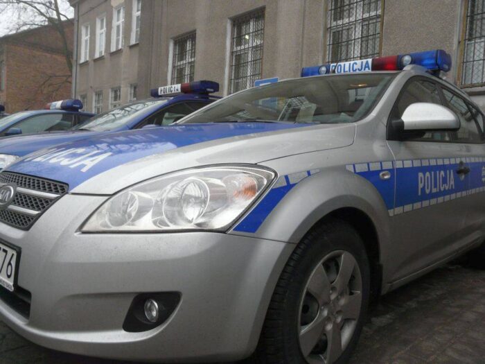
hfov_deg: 63.4
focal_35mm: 28
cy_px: 182
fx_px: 392
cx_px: 242
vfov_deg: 49.7
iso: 200
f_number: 3.2
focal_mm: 4.6
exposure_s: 1/100
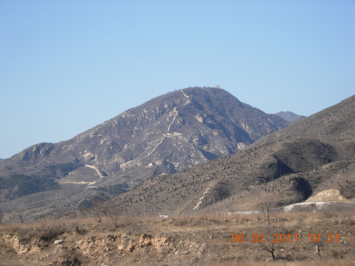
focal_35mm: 126
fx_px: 1292
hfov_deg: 15.6
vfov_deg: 11.8
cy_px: 133
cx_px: 178
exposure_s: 1/304
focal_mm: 26.3
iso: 50
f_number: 5.8
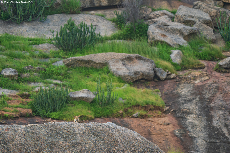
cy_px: 76
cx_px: 115
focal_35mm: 600
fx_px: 3833
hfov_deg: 3.4
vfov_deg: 2.3
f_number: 4
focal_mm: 600
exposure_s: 1/3200
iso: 800
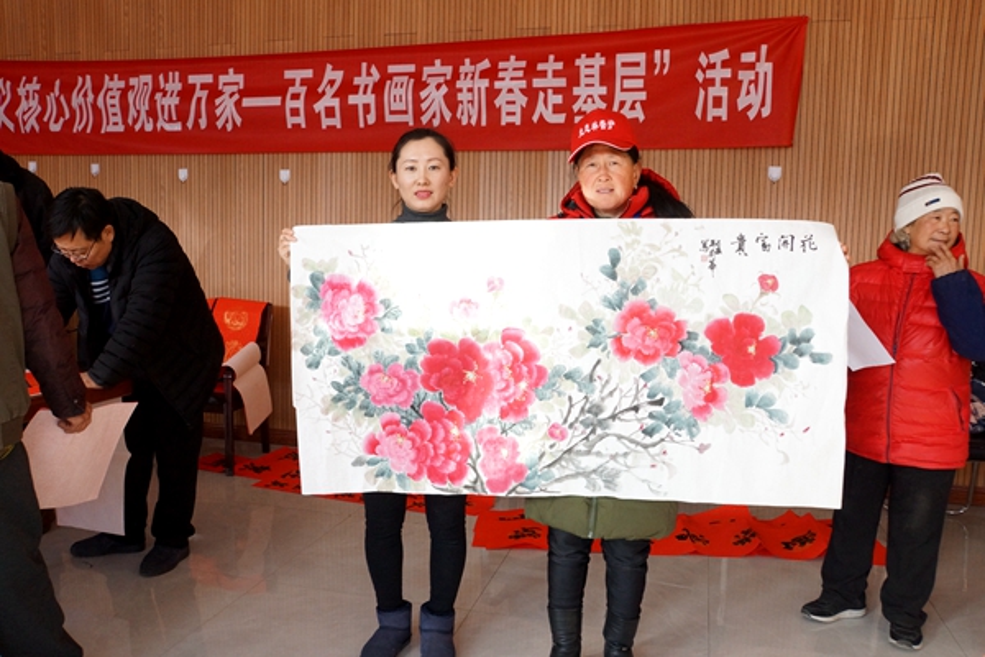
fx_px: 821
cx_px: 492
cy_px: 328
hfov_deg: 61.9
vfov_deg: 43.6
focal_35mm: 30
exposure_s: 1/200
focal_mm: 20
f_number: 7.1
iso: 1600
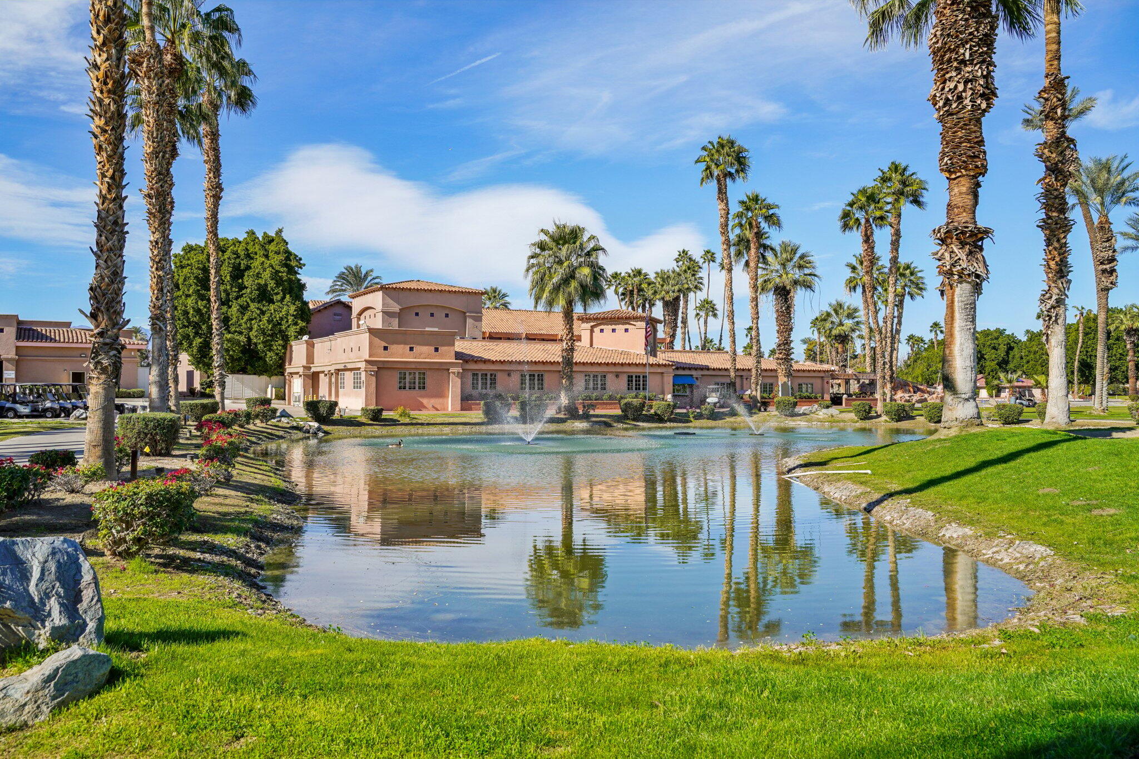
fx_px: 949
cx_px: 570
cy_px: 380
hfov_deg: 61.9
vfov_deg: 43.6
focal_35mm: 30
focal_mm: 30
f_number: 8
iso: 100
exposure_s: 1/320
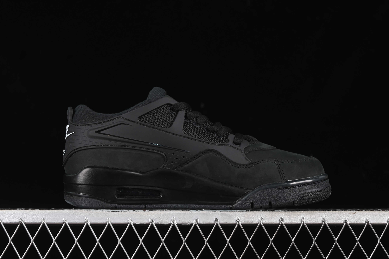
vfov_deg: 18.2
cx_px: 194
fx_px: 810
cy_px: 130
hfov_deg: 27.0
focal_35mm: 75
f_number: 6.3
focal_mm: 50
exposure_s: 1/50
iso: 160
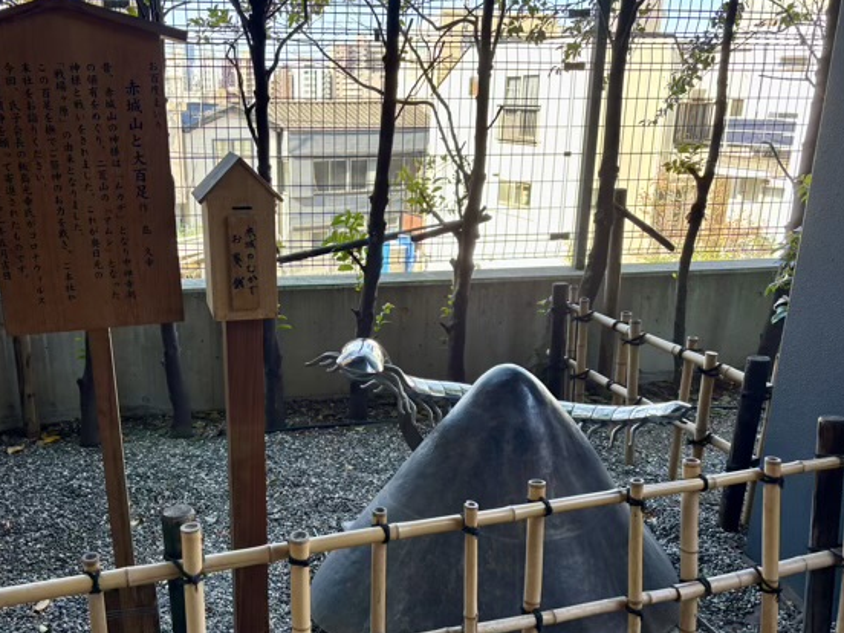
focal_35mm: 33
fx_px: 805
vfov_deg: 42.9
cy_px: 354
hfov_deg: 54.9
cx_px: 335
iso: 40
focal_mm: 5.96
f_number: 1.6
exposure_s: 1/207
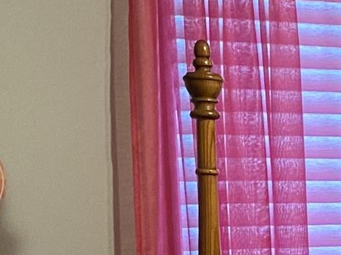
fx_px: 1527
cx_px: 885
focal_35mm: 155
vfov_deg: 9.3
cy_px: 406
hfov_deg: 10.5
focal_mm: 4.25
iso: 200
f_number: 1.8
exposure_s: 1/60
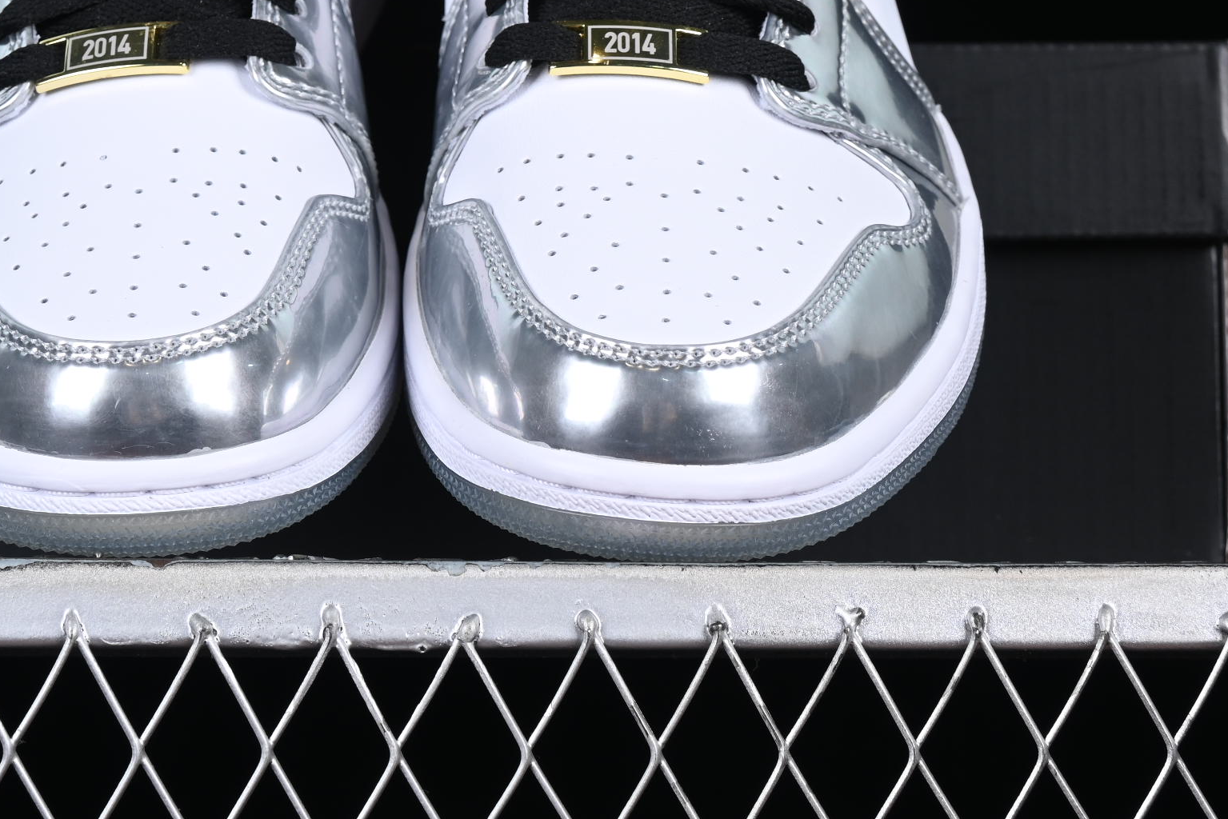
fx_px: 4640
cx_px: 427
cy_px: 110
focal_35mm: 136
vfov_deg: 10.0
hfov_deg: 15.1
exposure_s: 1/80
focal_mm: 50
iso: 160
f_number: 8
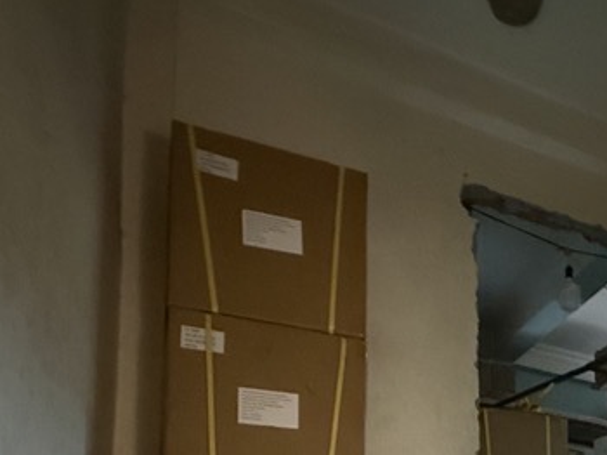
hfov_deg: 38.6
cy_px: 554
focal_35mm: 41
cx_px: 652
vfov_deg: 29.8
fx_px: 718
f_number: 2.2
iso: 1250
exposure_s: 1/25
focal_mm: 2.22
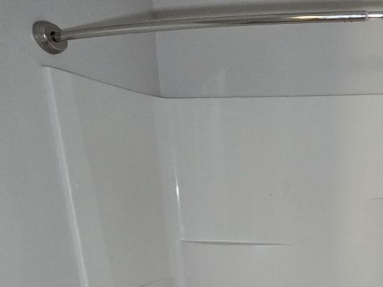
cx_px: 323
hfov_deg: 44.7
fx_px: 432
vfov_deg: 30.4
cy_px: 357
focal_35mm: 39
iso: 400
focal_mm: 2.2
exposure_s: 1/60
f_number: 2.2
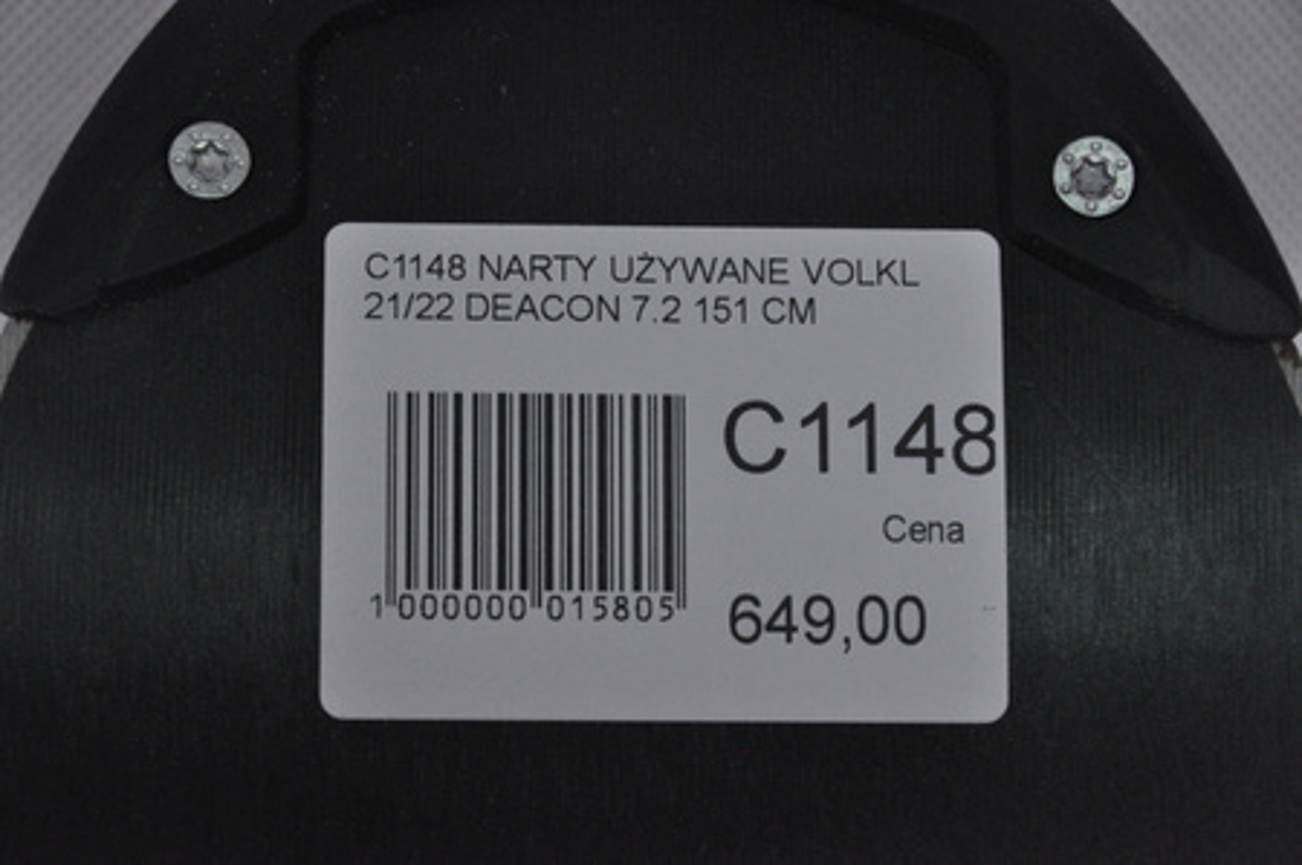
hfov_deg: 13.1
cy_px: 432
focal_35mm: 158
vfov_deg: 8.7
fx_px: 5690
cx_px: 651
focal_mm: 105
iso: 3200
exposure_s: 1/125
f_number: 9.5
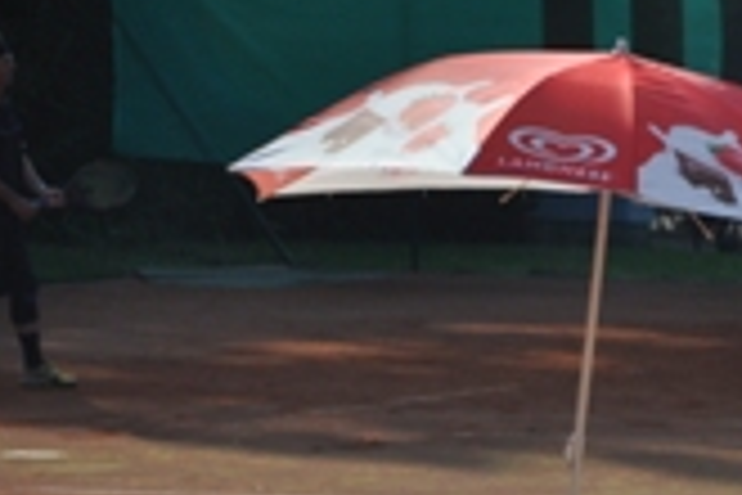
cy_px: 662
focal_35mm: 426
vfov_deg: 3.2
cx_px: 949
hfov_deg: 4.8
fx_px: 8787
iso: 400
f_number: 5.6
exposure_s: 1/1250
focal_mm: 105
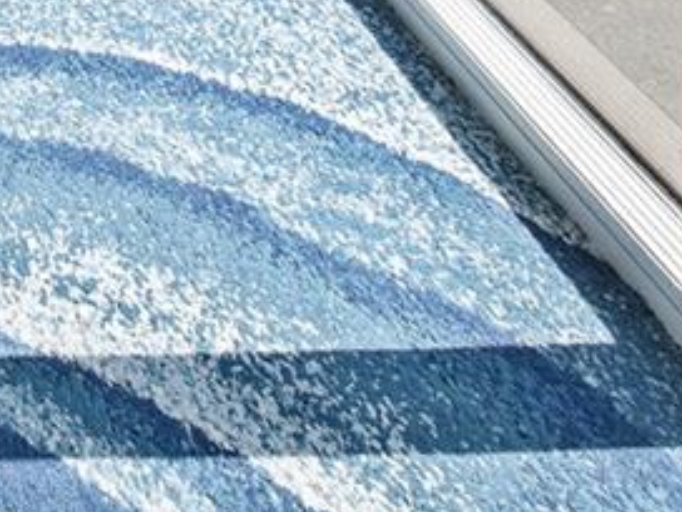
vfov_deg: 13.1
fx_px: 1556
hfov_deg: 18.5
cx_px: -587
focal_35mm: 79
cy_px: -772
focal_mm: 14
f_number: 8
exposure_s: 1/10
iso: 200
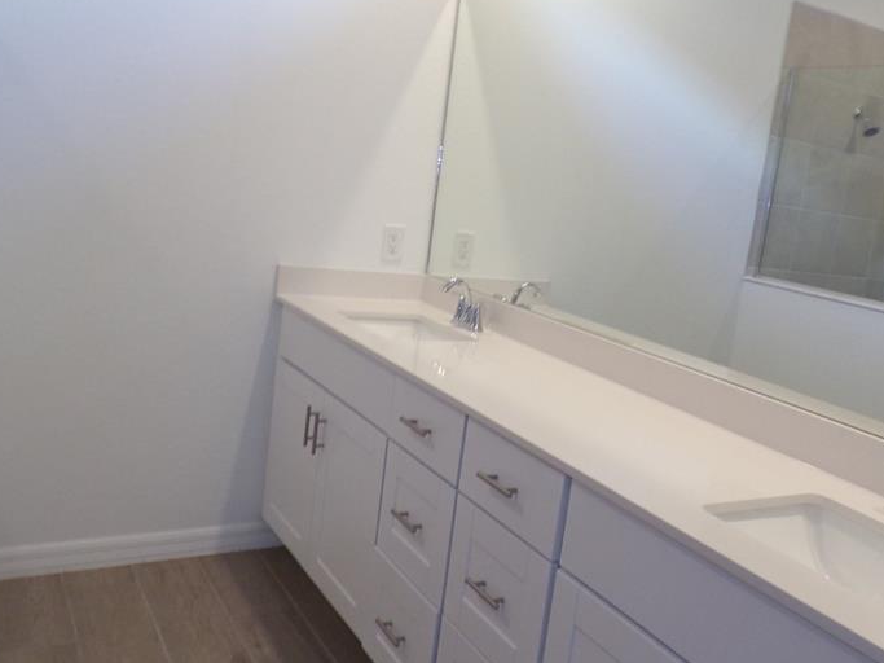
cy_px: 313
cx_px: 520
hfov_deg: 51.1
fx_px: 919
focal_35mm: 36
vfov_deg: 39.6
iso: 164
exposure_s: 1/34
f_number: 3
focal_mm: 4.3
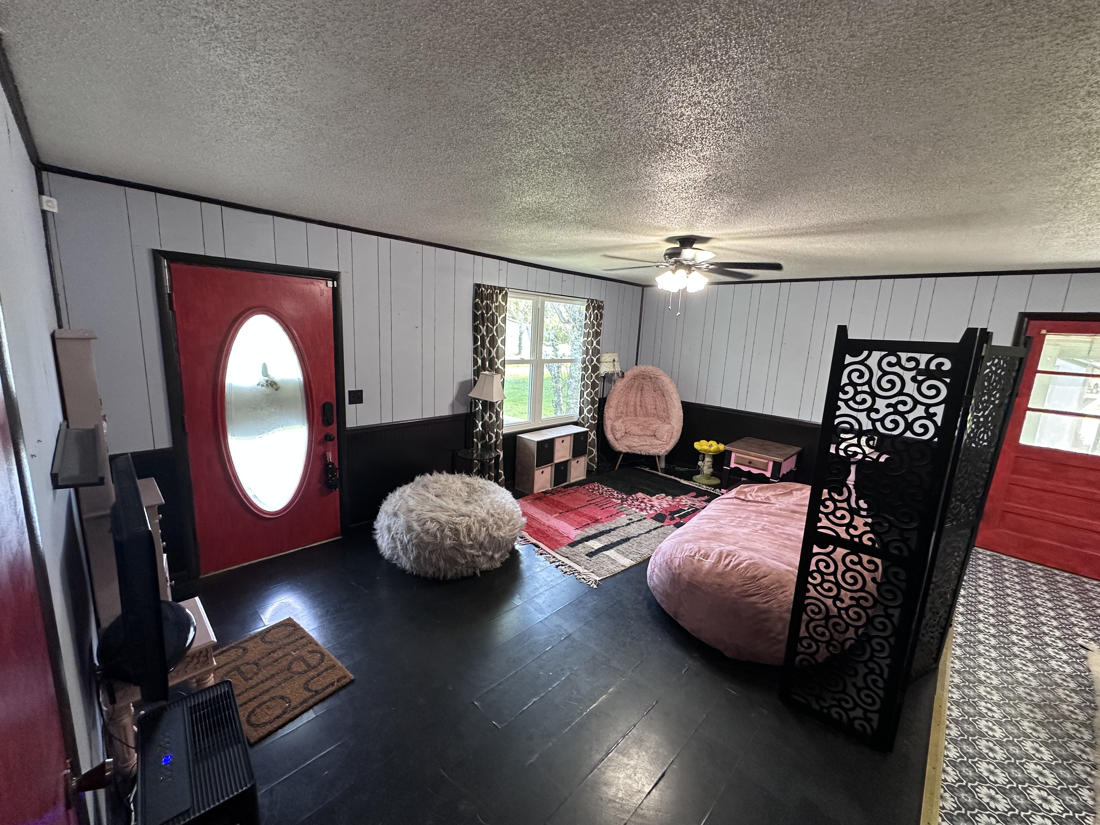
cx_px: 550
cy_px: 412
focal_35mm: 14
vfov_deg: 85.7
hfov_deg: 102.1
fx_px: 445
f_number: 2.2
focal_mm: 2.22
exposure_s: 1/60
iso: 200
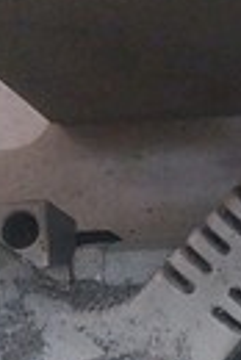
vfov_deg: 17.1
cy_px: 404
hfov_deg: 10.2
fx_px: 1152
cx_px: 596
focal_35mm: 115
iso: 640
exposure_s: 1/60
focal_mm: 5.23
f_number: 1.8
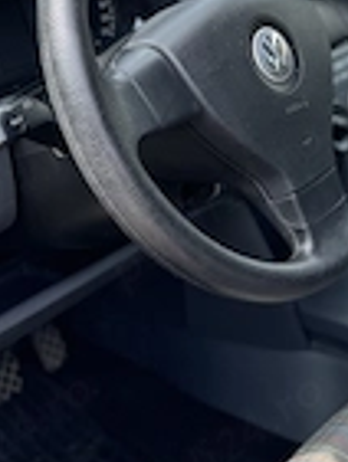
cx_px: 332
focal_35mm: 68
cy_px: 10
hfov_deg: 21.1
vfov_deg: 27.1
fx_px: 910
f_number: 1.78
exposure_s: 1/454
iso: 80
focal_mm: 6.86
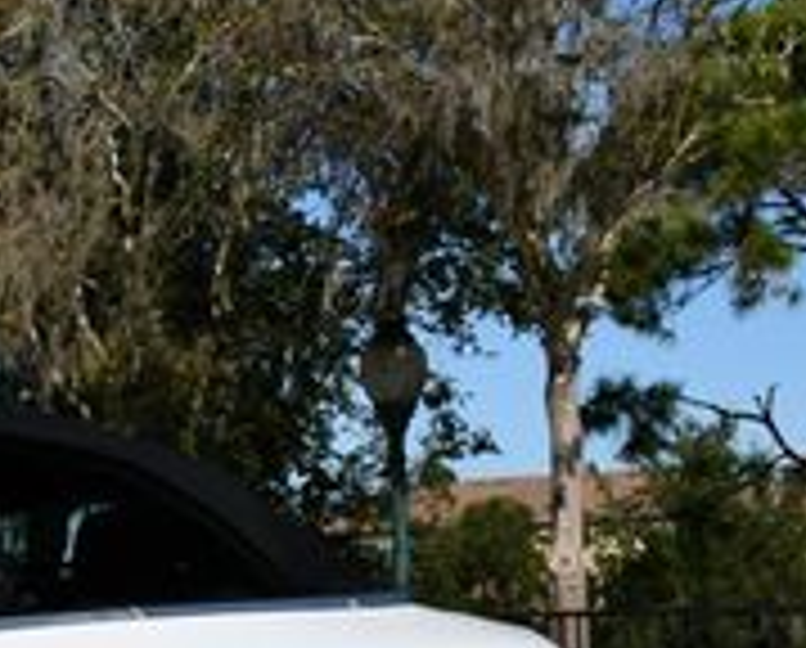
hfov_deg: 13.1
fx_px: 3203
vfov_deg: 11.5
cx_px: -594
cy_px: 626
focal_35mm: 134
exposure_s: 1/400
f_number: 10
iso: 100
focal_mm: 20
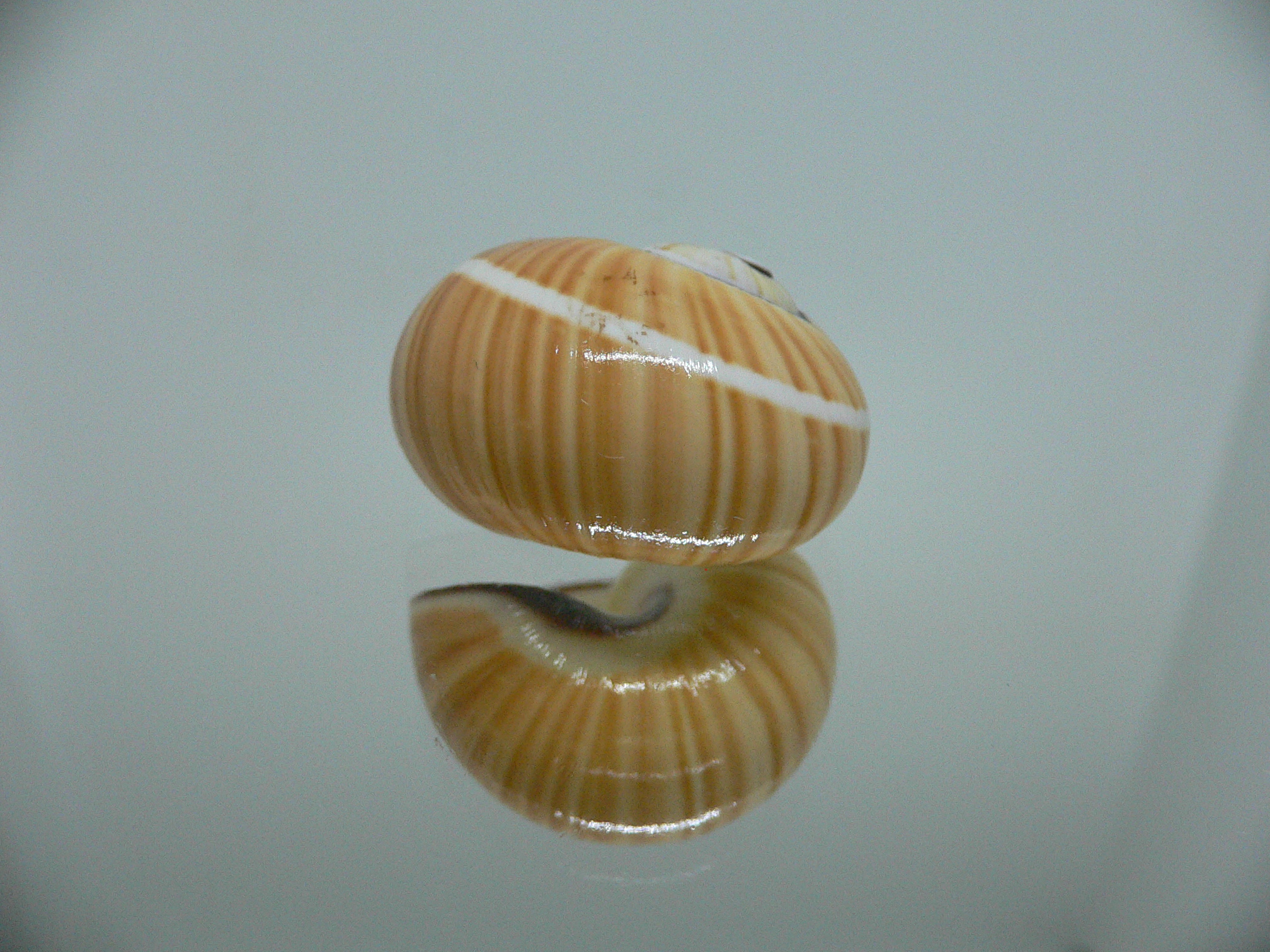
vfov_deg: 40.7
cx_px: 635
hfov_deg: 52.6
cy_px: 476
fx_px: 1284
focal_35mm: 35
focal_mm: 4.6
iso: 200
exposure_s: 1/60
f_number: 2.8
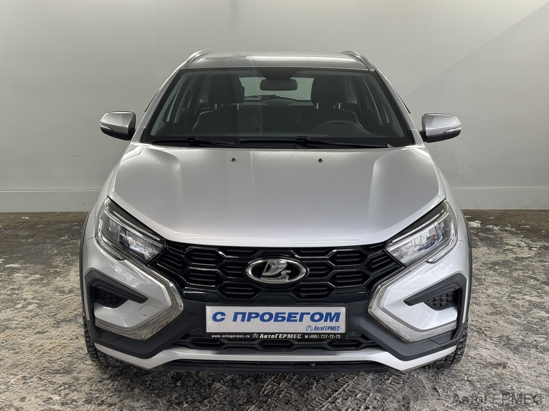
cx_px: 274
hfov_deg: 39.7
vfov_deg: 30.3
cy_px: 206
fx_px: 761
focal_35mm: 48
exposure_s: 1/121
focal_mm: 6.76
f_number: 1.78
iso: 50
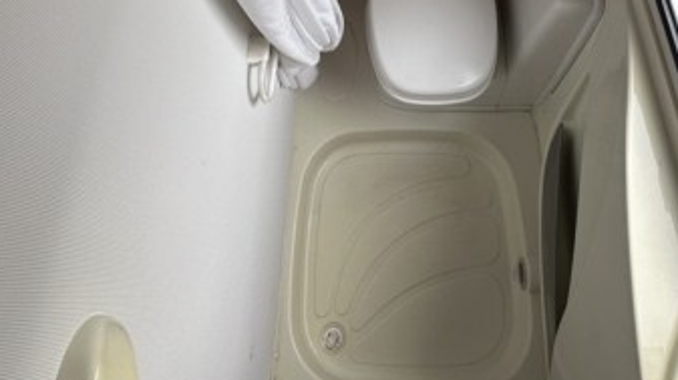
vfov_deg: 35.8
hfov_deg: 65.9
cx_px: 374
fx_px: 521
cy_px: -8
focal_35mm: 29
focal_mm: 2.22
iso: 100
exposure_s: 1/99
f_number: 2.2
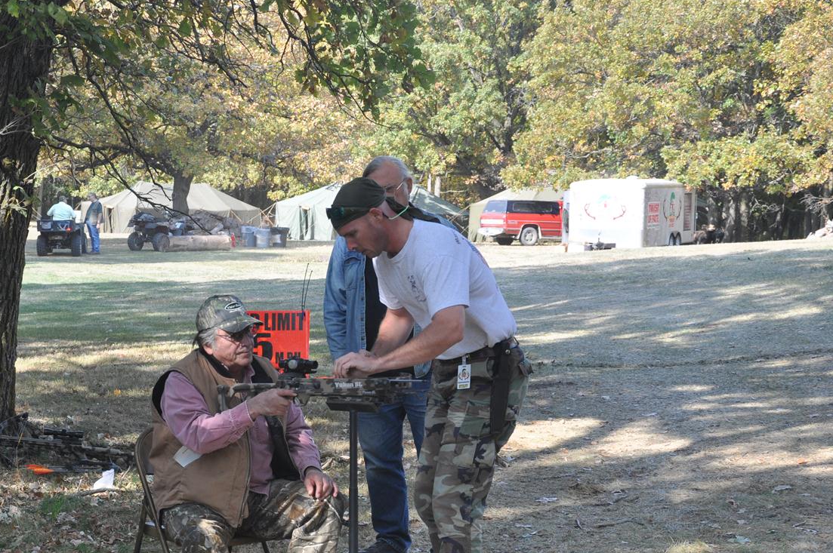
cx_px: 288
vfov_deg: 16.2
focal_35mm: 84
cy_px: 394
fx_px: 1942
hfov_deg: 24.1
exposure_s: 1/160
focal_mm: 38
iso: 200
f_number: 6.3
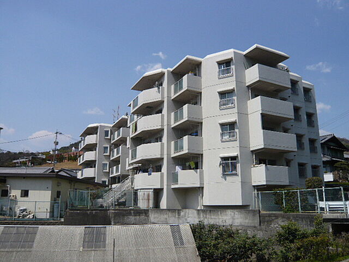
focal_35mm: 28
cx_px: 174
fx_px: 282
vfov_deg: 49.7
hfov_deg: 63.4
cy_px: 131
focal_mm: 4.6
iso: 100
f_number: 8
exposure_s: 1/320
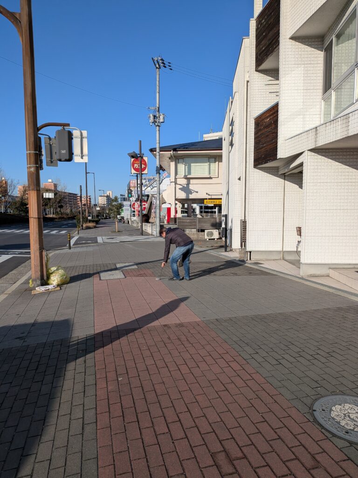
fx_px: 331
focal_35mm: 24
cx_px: 179
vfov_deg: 71.6
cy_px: 239
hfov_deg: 56.8
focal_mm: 4.53
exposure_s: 1/2227
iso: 28
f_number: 1.7
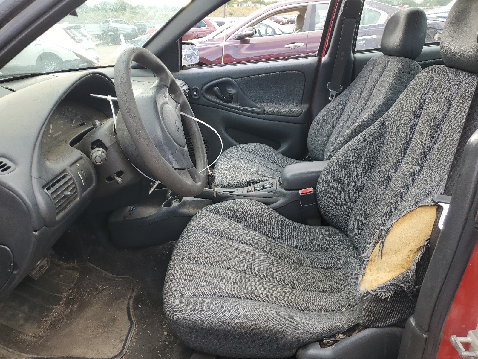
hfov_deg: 67.3
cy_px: 180
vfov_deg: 53.1
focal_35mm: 26
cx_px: 239
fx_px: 359
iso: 50
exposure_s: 1/204
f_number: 1.5
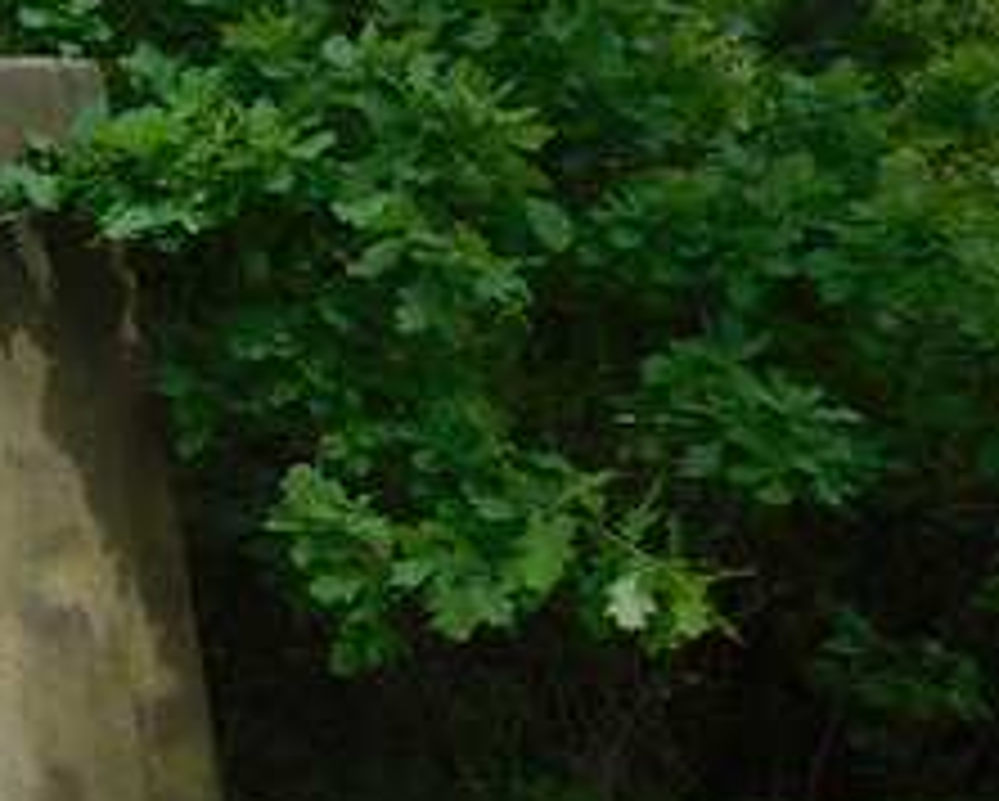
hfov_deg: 17.0
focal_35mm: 101
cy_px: 716
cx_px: -536
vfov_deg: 15.1
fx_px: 2989
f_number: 3
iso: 125
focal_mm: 4
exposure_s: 1/1000
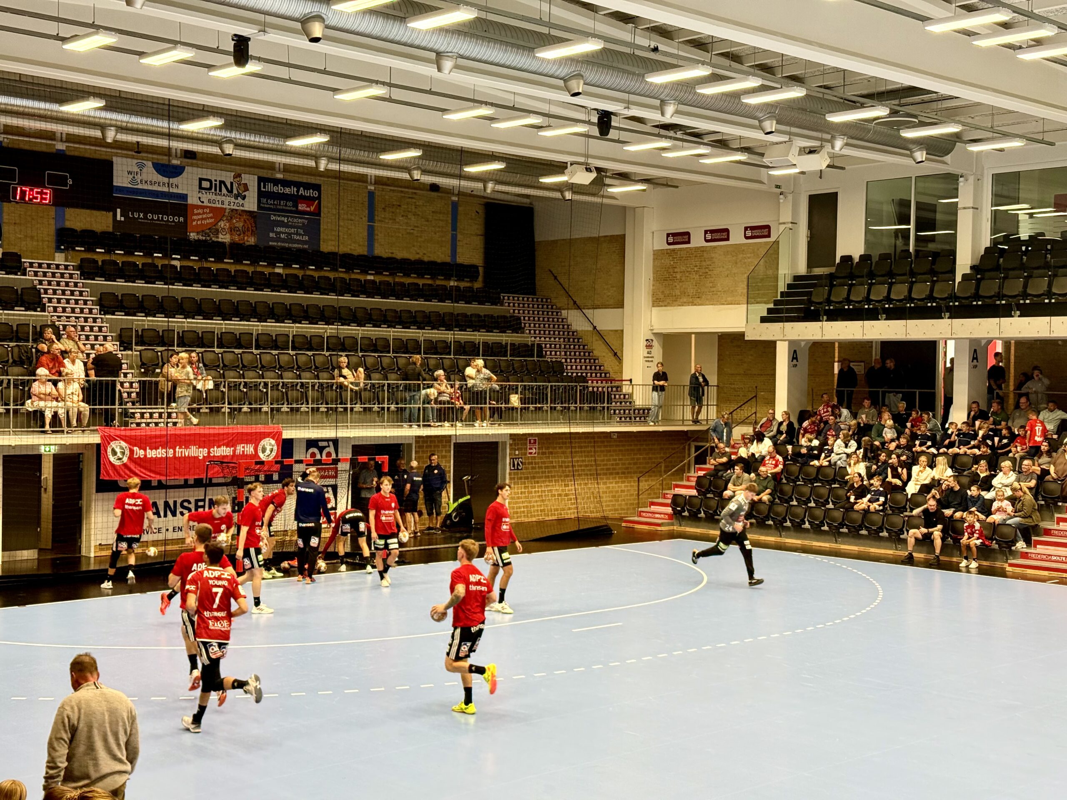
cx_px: 534
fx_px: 1480
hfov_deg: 39.7
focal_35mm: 48
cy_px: 400
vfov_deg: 30.3
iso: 100
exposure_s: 1/100
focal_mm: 6.76
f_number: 1.78
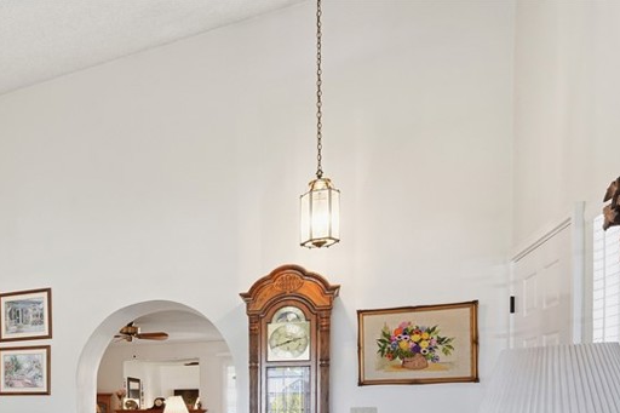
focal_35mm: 33
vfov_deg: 36.1
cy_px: 411
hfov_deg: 48.3
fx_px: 568
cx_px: 15
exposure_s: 1/13
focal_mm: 16.5
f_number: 9
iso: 250
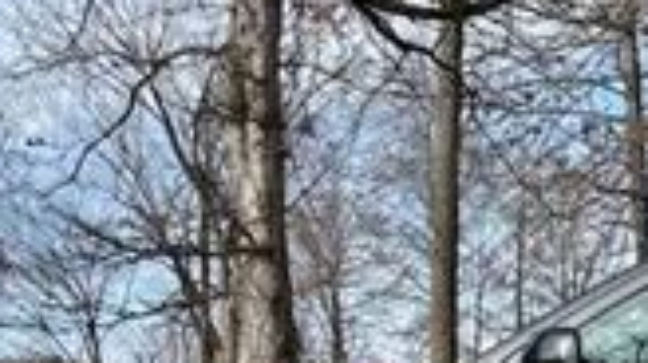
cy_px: 410
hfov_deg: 21.4
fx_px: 1494
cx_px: 905
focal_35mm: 87
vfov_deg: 13.6
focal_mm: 5.1
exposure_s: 1/1695
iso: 50
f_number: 1.6
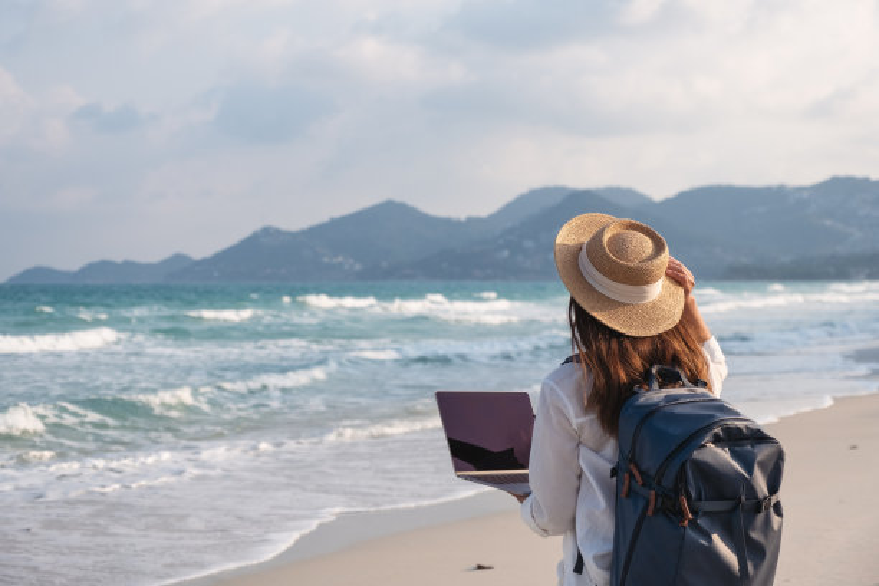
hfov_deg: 33.4
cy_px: 293
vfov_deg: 22.6
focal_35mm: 60
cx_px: 440
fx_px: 1465
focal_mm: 40.1
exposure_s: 1/3800
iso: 400
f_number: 3.2
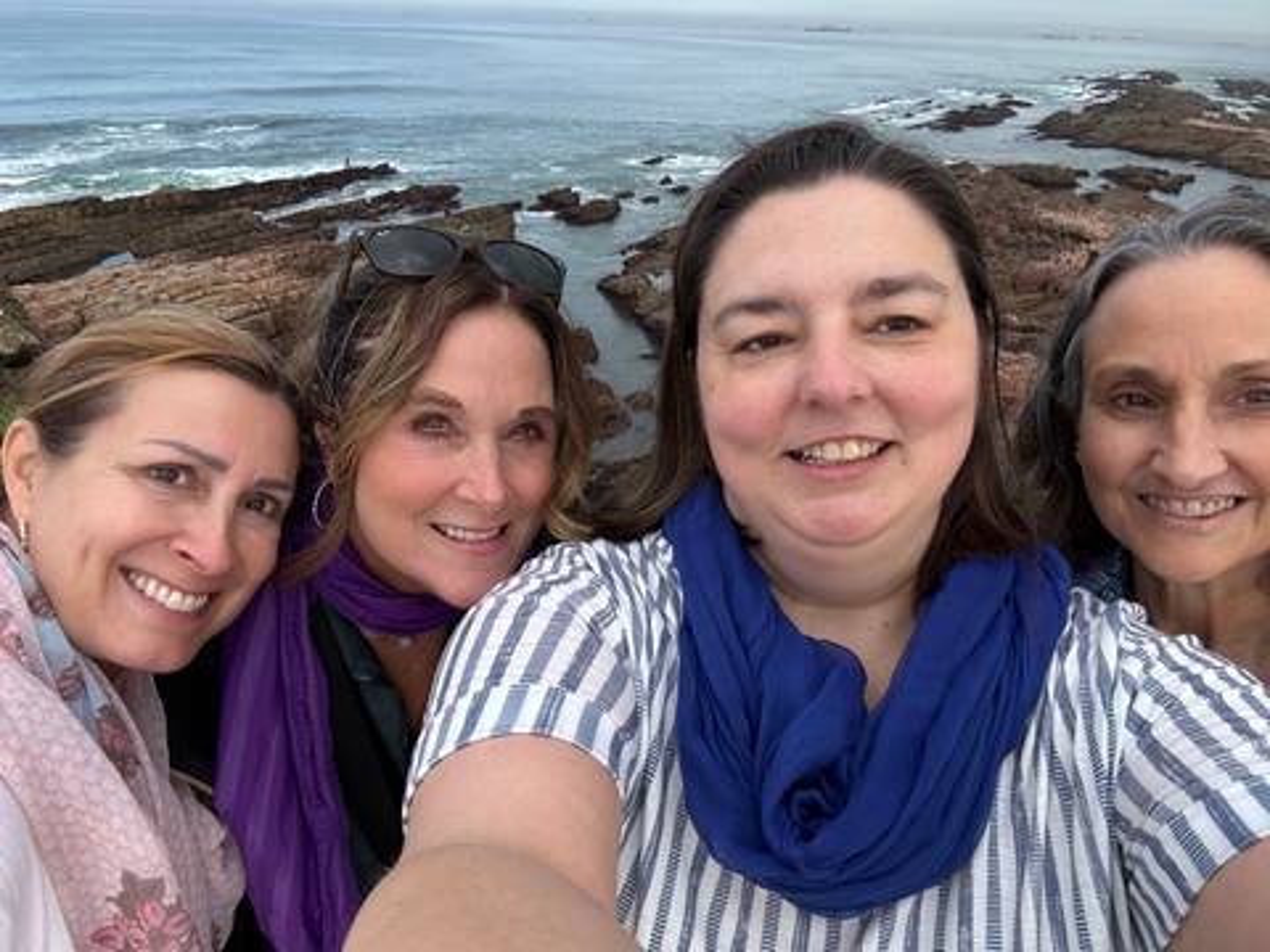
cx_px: 635
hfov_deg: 73.9
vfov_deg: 58.9
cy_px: 476
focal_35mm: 23
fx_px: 844
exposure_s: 1/636
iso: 25
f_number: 1.9
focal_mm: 2.69
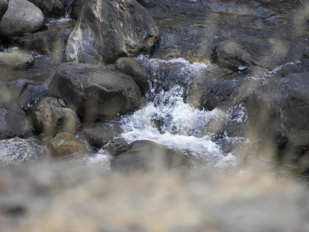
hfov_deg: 4.6
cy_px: 116
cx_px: 154
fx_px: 3856
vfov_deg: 3.4
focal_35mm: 432
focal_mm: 72
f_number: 3.7
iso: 64
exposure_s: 1/250
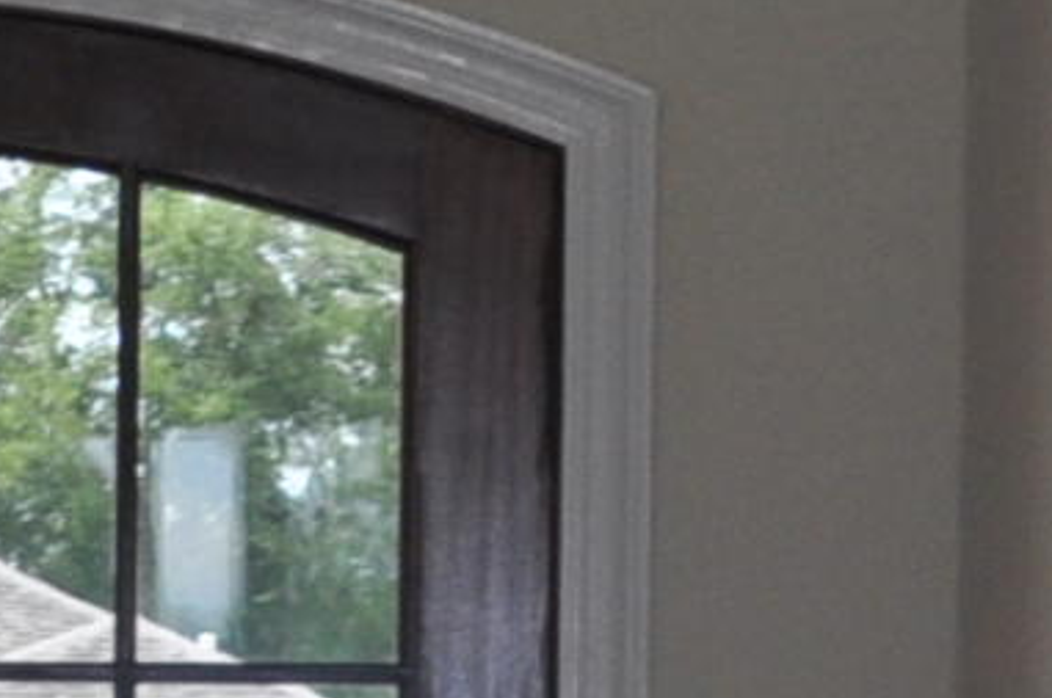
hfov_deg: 6.7
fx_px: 7588
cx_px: -2678
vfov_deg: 5.3
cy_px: 709
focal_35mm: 260
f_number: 3.8
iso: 360
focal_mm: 22
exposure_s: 1/200
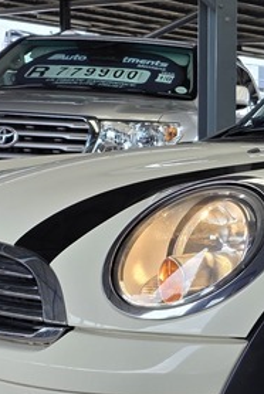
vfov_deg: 23.0
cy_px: 261
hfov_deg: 14.4
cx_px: 413
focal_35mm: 88
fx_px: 966
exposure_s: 1/359
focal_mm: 6.25
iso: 32
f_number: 1.7
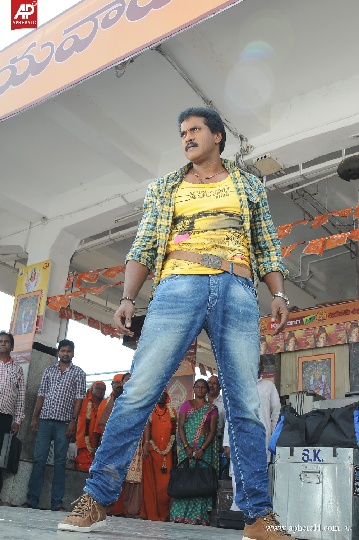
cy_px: 270
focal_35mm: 42
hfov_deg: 31.8
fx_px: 630
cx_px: 180
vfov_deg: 46.5
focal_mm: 28
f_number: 5
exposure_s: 1/320
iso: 250
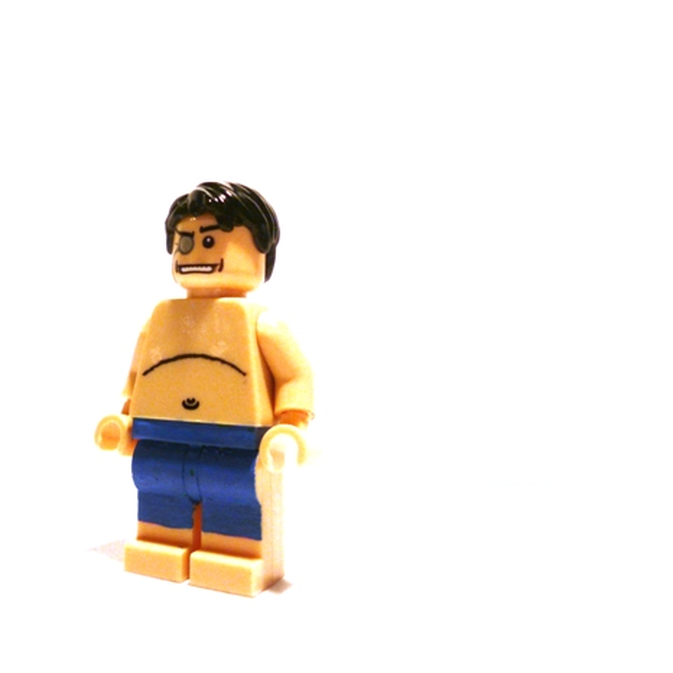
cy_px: 329
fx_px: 748
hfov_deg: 47.5
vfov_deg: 48.4
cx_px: 212
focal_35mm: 34
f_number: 2.8
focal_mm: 4.6
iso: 100
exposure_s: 1/100
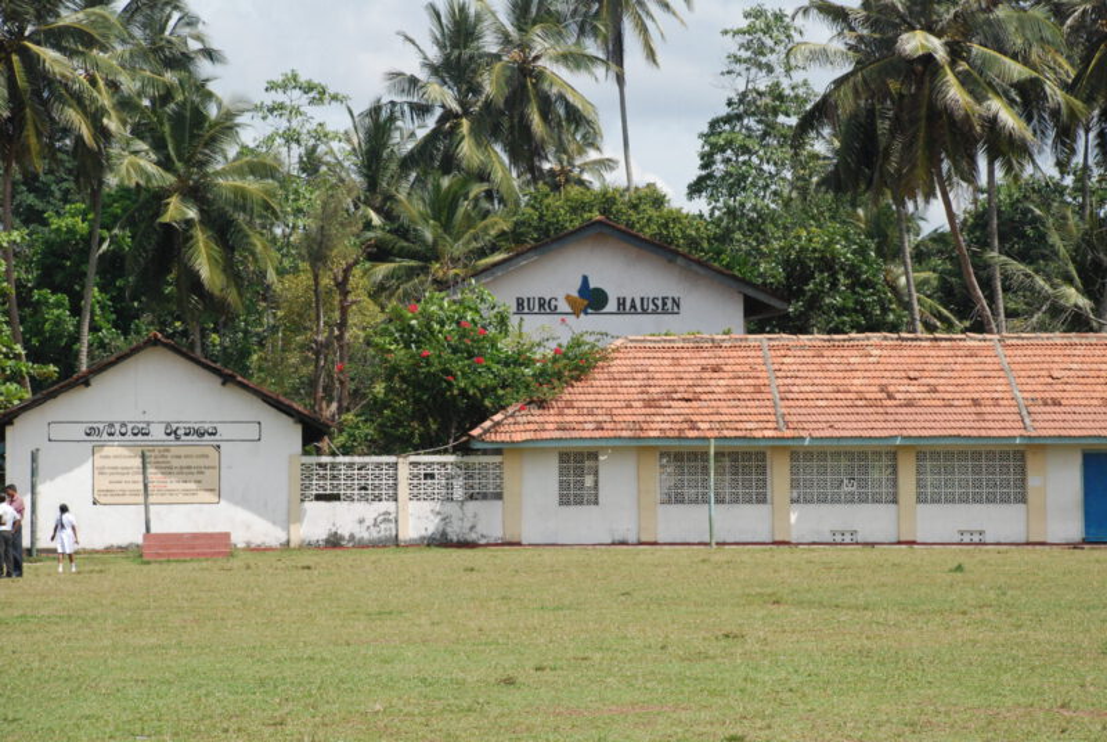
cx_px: 554
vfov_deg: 10.8
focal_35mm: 128
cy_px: 371
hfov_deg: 16.0
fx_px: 3926
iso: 1250
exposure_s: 1/1000
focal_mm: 85
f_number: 8
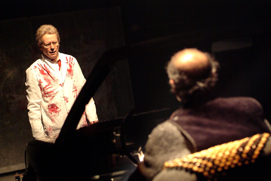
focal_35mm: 75
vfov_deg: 18.2
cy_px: 90
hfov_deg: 27.0
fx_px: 564
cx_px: 136
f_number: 2
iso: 1600
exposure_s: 1/125
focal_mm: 50
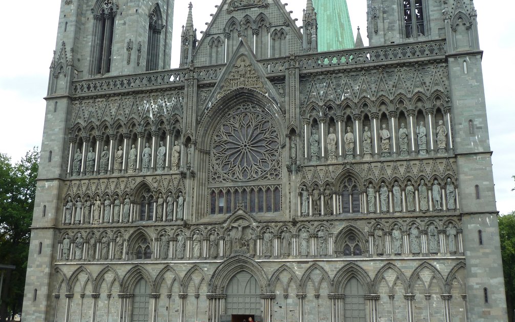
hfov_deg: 49.3
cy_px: 153
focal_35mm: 40
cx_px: 262
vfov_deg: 32.0
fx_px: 562
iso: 80
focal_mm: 6.1
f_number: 4
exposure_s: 1/160
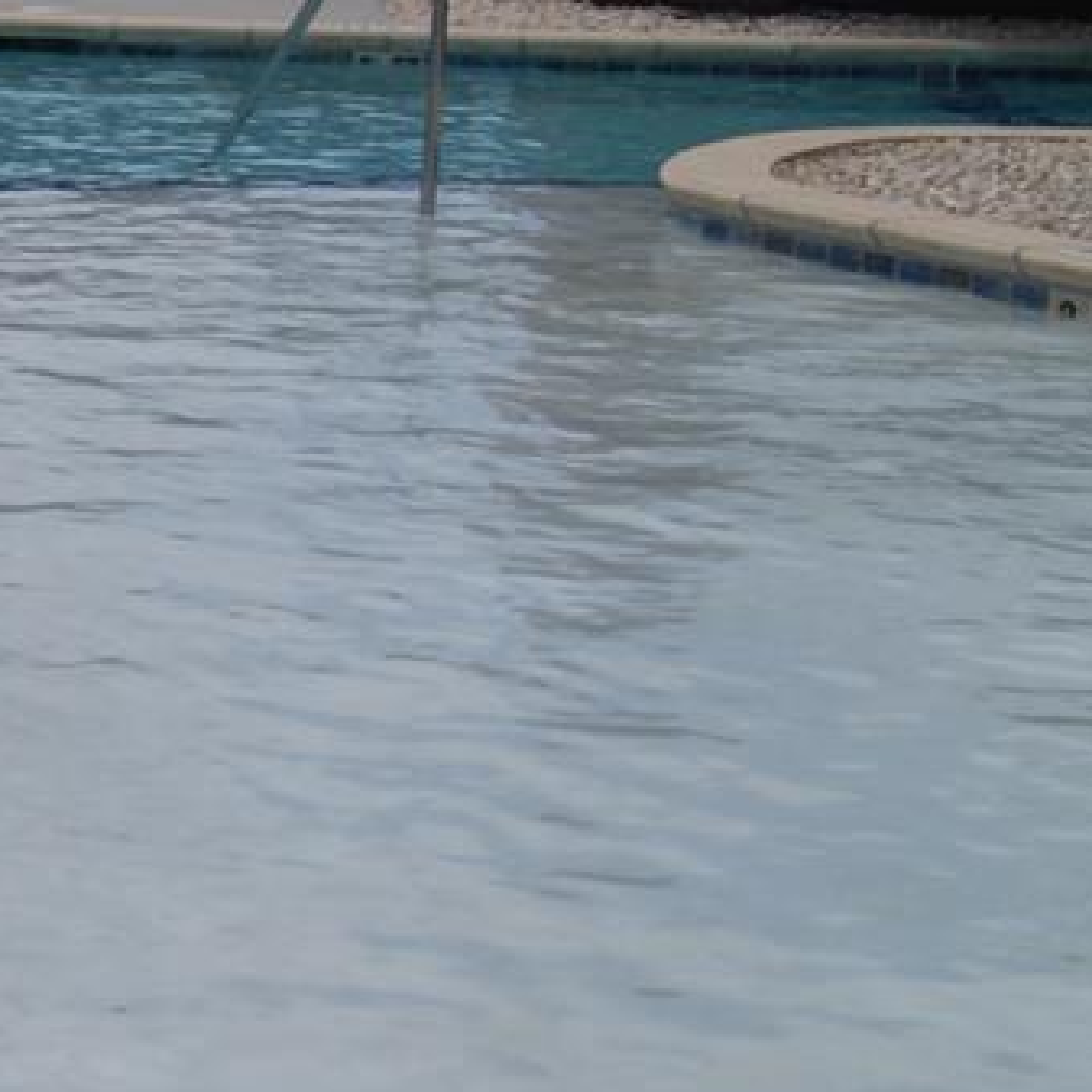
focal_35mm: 110
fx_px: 3926
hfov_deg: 14.0
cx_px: -889
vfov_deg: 15.6
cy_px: 26
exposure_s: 1/400
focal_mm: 18
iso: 100
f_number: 10
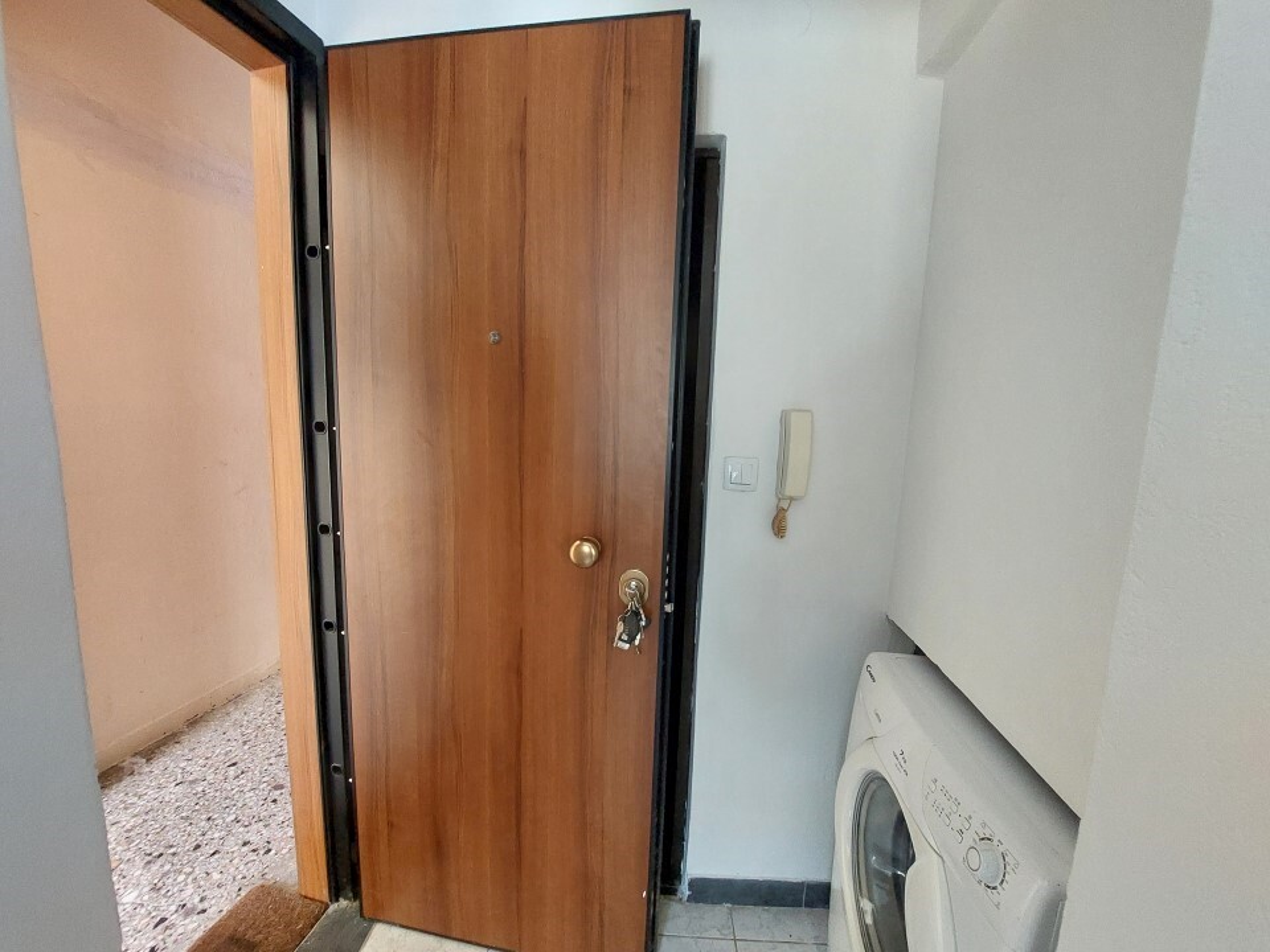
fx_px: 477
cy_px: 476
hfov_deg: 106.2
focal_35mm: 13
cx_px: 635
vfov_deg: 89.9
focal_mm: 1.74
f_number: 2.2
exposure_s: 1/25
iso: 500
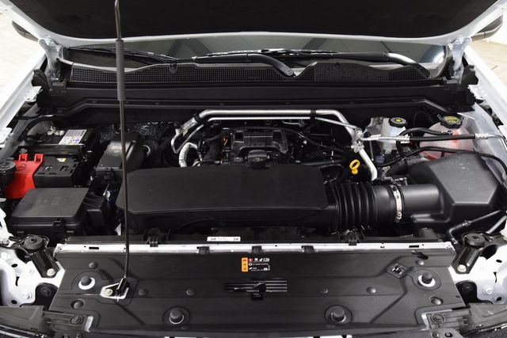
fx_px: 507
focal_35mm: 36
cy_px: 169
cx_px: 254
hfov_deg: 53.1
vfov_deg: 36.9
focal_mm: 24
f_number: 6.3
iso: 1400
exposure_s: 1/15
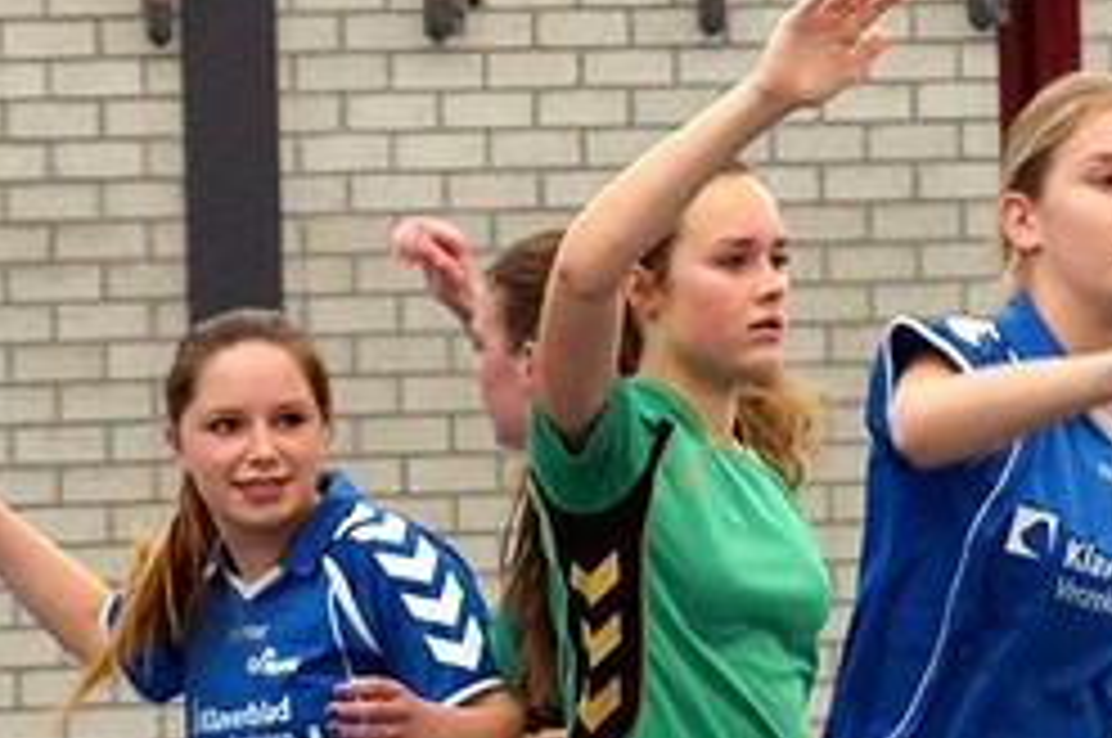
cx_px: 1144
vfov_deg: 4.4
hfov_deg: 6.6
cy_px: 220
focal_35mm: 311
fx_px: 9594
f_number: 3.2
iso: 1250
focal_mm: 50
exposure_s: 1/250
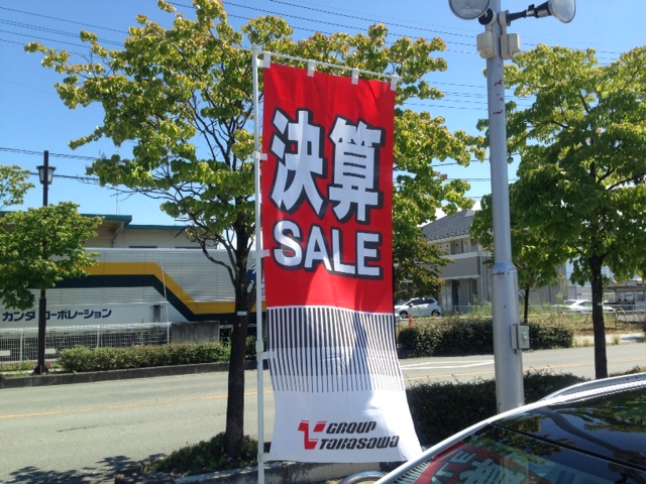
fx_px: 616
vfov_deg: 42.9
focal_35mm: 33
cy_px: 242
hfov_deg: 55.4
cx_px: 323
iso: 50
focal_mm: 4.13
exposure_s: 1/1043
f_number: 2.4
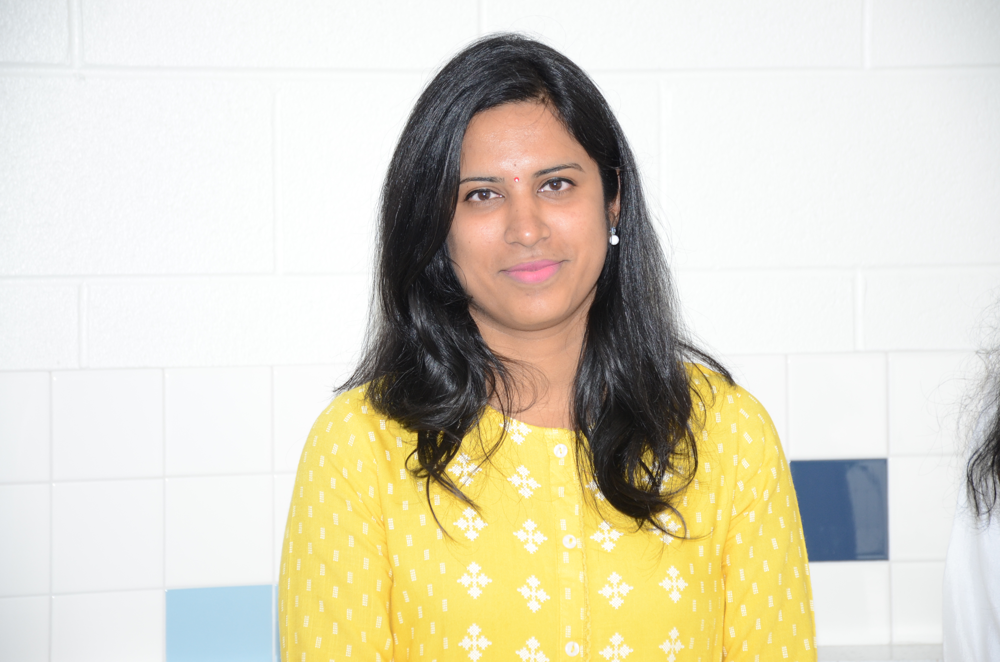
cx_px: 500
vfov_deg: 9.6
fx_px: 3950
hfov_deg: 14.4
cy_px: 331
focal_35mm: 142
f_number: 5.3
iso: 400
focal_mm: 95
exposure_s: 1/80
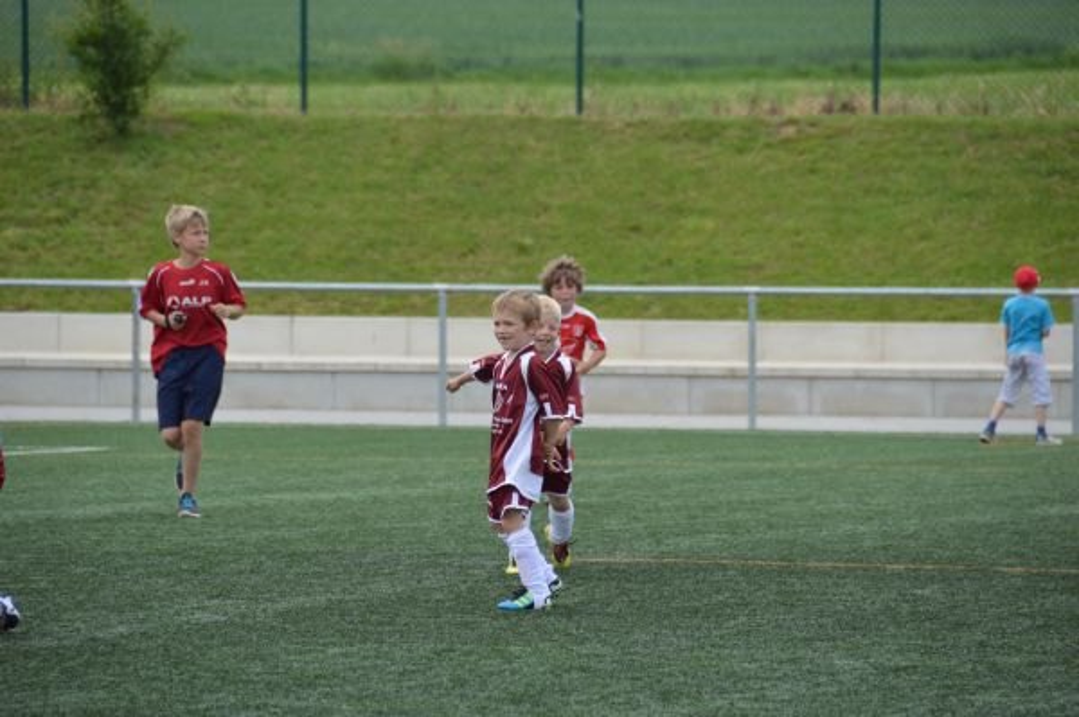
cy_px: 358
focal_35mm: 300
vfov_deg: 4.6
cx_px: 540
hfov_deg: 6.9
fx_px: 8984
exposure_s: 1/1250
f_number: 5.6
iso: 400
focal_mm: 200
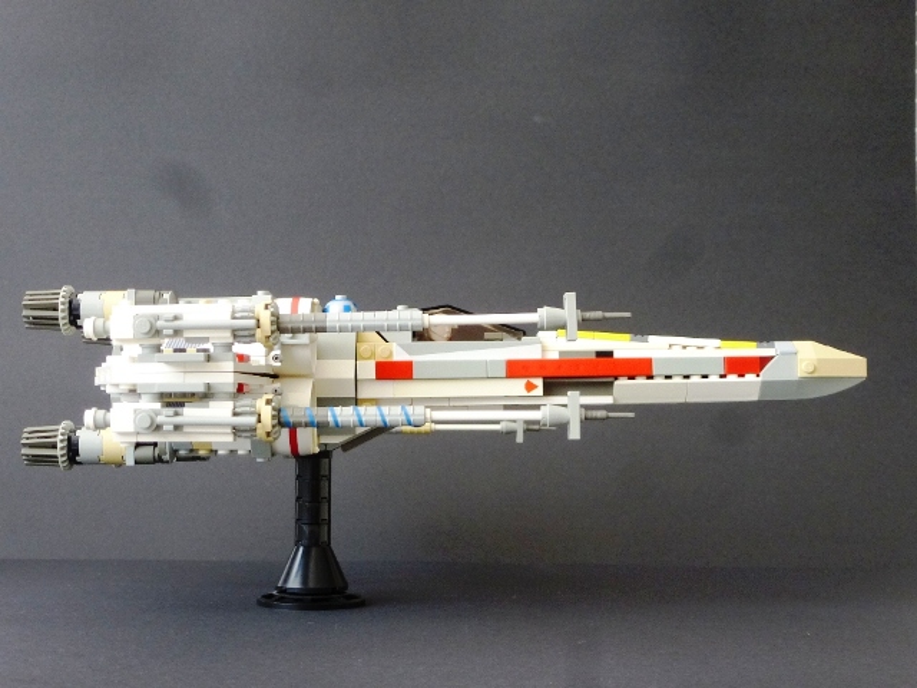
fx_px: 1298
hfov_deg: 38.9
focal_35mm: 49
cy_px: 344
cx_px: 458
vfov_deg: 29.7
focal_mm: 8.7
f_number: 4.1
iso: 400
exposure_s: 1/13
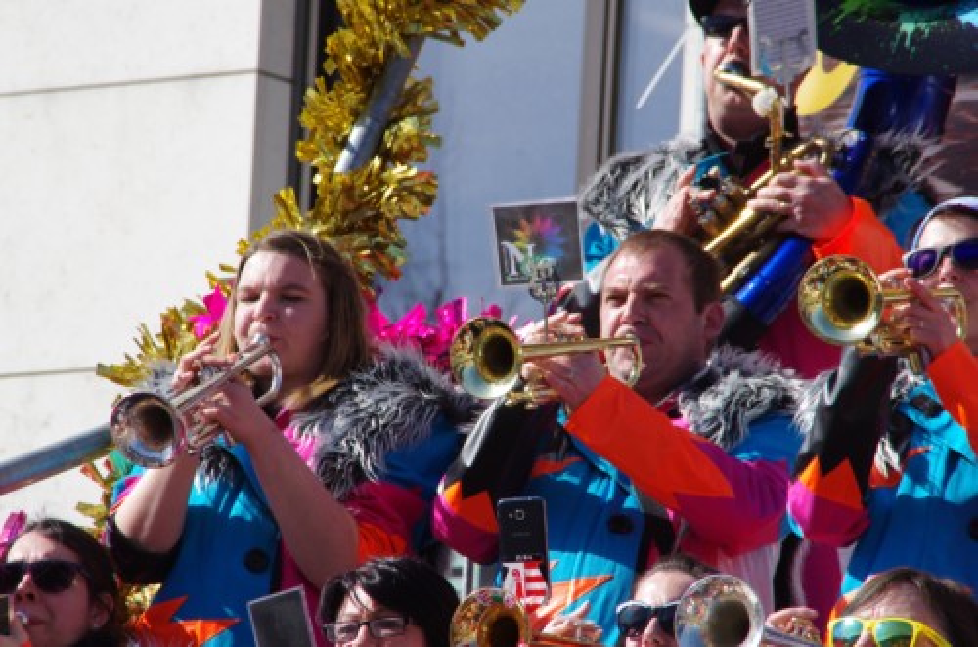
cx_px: 489
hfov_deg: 6.9
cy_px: 324
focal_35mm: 300
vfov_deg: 4.6
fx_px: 8132
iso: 200
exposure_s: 1/250
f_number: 11
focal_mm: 200
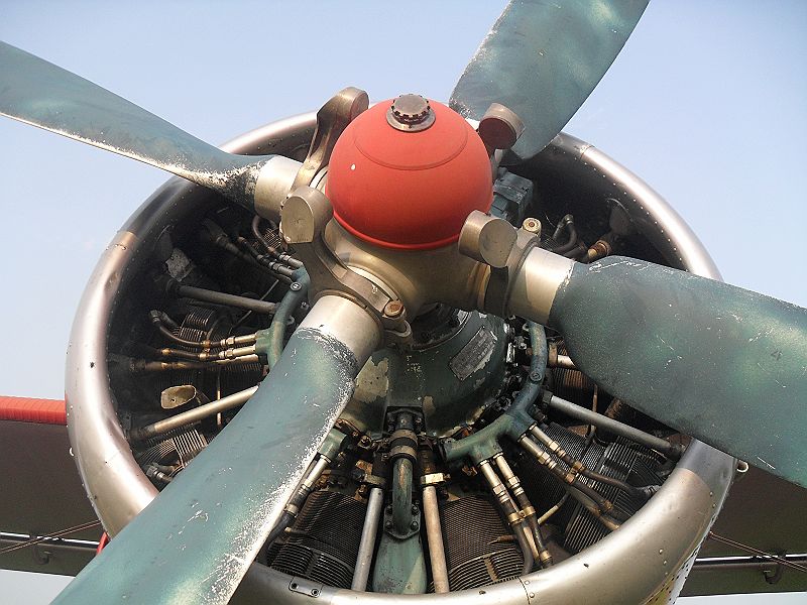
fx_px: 816
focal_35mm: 35
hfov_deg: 52.6
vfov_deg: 40.7
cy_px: 302
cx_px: 404
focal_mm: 6.2
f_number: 8.9
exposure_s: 1/60
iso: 100
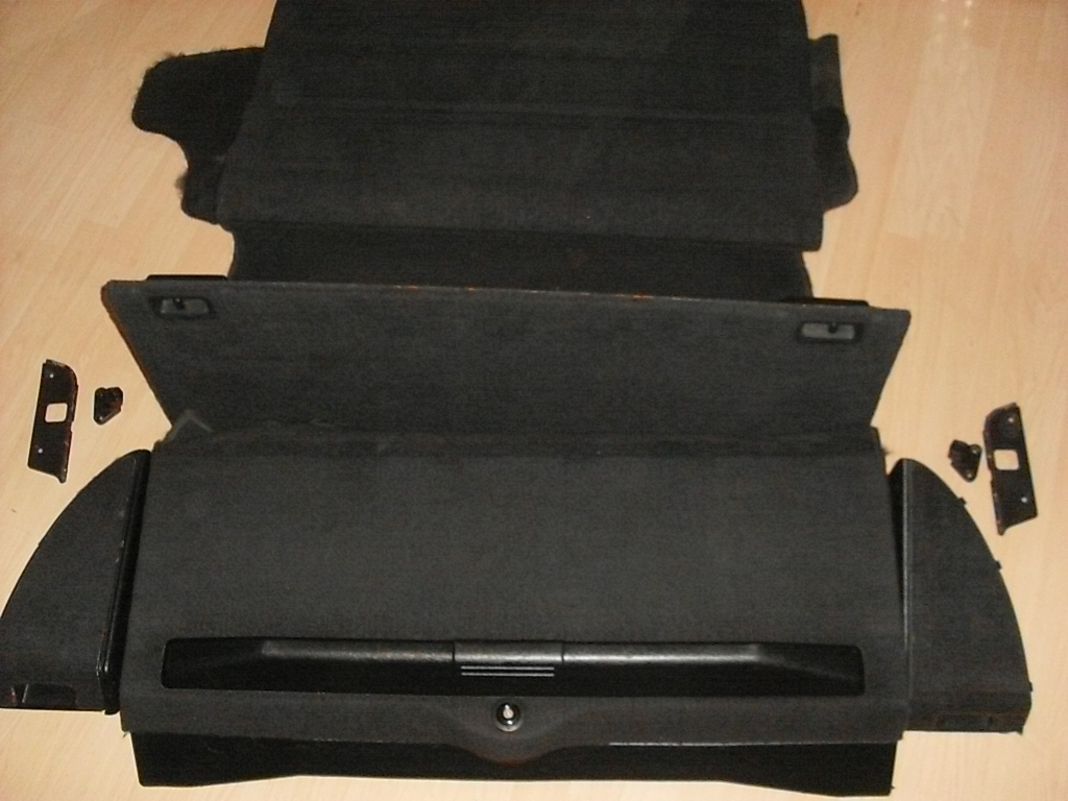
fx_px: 1172
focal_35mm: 38
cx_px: 534
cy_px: 400
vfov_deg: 37.7
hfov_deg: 49.0
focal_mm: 6.3
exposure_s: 1/45
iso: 400
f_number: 7.7
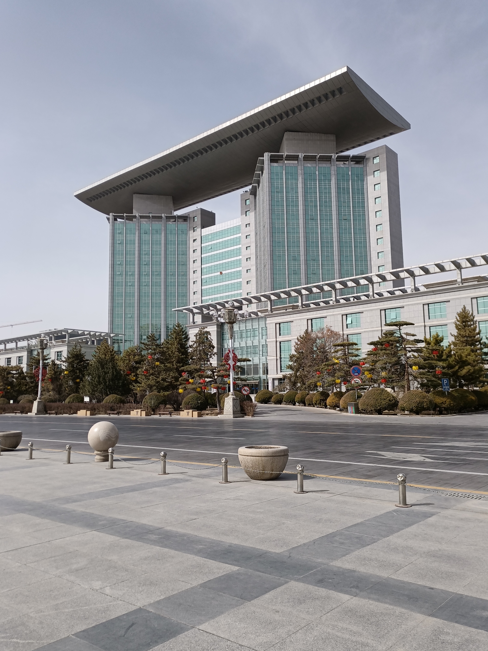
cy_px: 326
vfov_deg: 61.7
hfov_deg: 48.2
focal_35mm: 29
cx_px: 244
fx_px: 545
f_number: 1.8
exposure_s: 1/1513
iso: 103
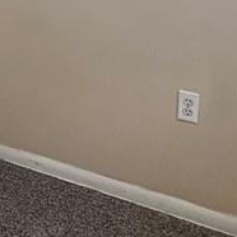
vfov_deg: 22.2
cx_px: -84
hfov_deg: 22.3
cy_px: -87
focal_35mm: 68
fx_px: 527
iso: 100
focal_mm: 2.22
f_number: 2.2
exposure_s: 1/141
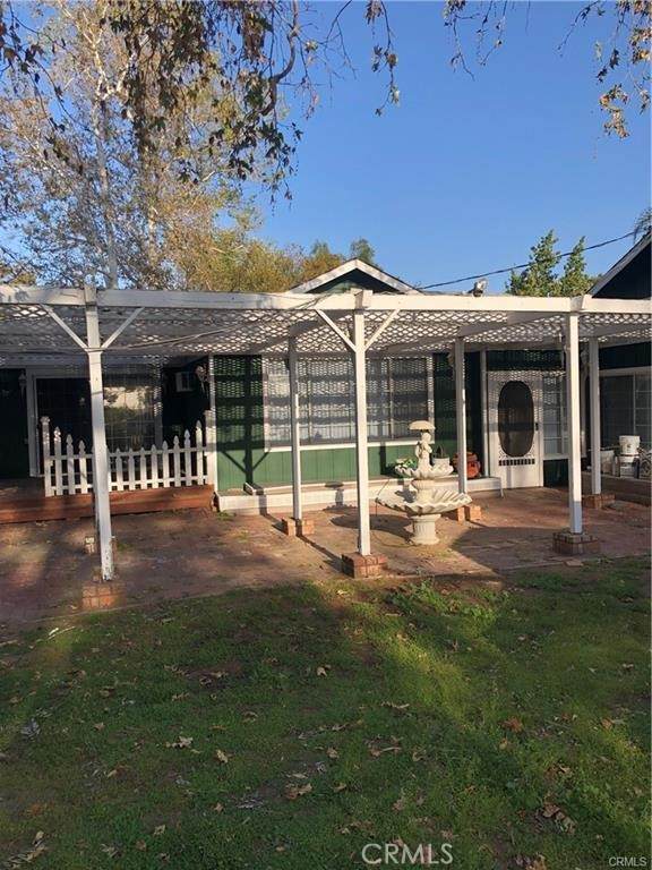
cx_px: 326
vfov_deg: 63.4
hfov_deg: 49.7
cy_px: 435
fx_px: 703
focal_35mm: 28
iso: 20
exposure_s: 1/1185
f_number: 1.8
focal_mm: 4
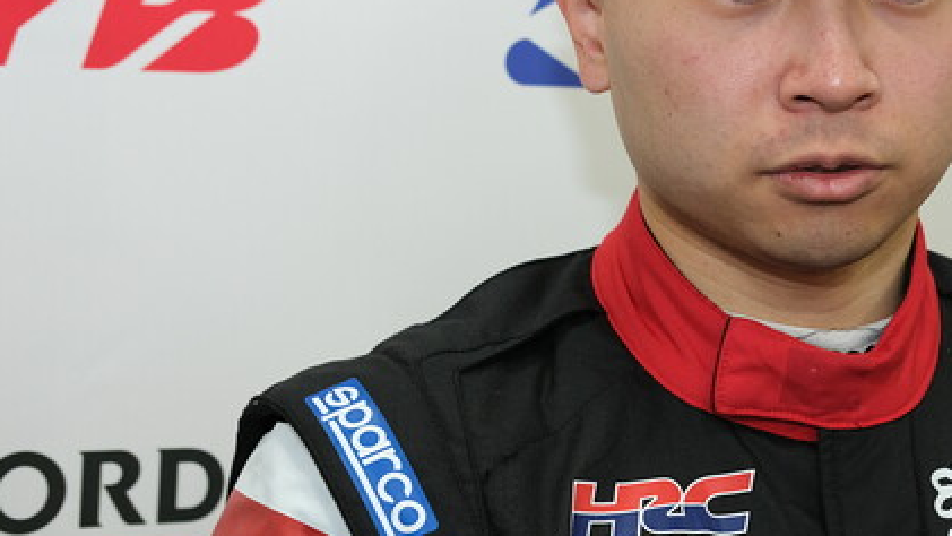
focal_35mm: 95
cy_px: 131
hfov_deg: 22.2
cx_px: 735
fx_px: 2399
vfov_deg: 12.7
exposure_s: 1/180
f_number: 4
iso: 800
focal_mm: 35
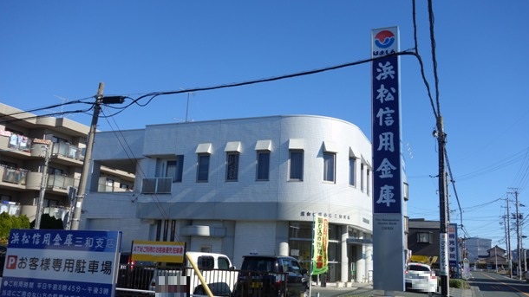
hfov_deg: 59.5
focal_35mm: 33
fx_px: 463
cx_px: 277
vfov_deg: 35.6
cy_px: 149
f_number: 4.5
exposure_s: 1/800
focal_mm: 11.32
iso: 125
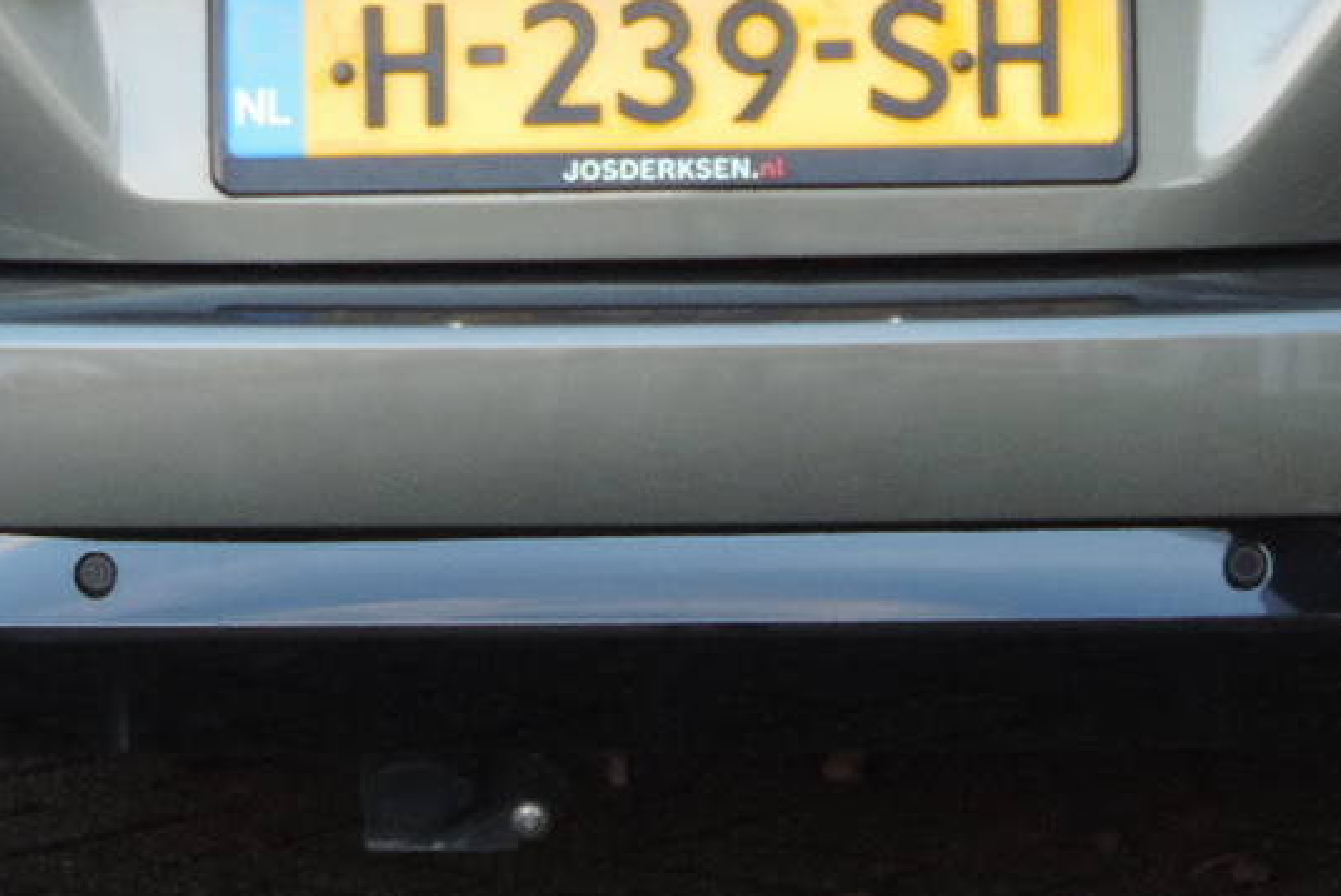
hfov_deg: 6.1
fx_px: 12485
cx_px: 618
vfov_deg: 4.1
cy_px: -178
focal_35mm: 335
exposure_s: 1/60
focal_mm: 21.4
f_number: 4.2
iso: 400
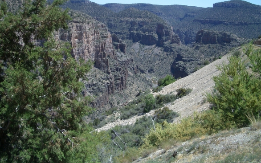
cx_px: 128
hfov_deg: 51.5
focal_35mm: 38
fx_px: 270
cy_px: 72
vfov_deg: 33.5
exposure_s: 1/500
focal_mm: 5.8
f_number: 4.3
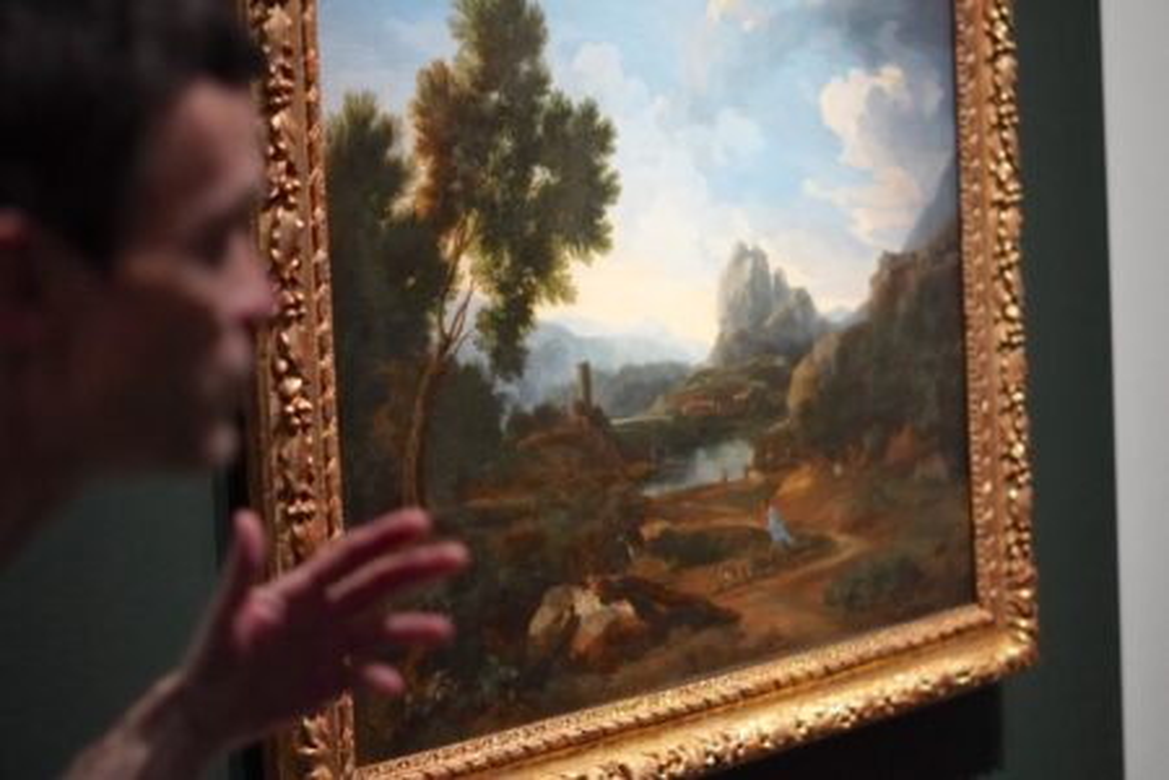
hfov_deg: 27.0
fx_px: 2435
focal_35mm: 75
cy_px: 390
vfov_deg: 18.2
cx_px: 584
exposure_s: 1/160
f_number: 2
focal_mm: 50
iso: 5000
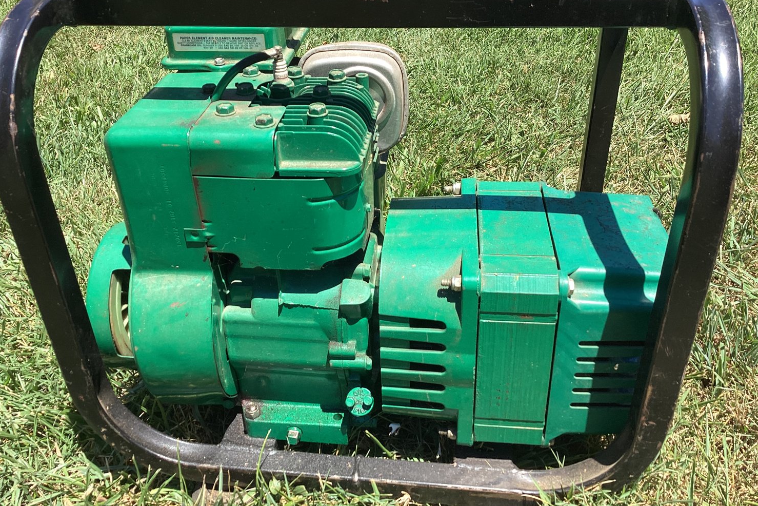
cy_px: 231
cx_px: 371
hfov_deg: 57.2
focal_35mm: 33
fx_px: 695
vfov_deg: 40.0
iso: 25
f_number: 2.4
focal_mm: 3.3
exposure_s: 1/529
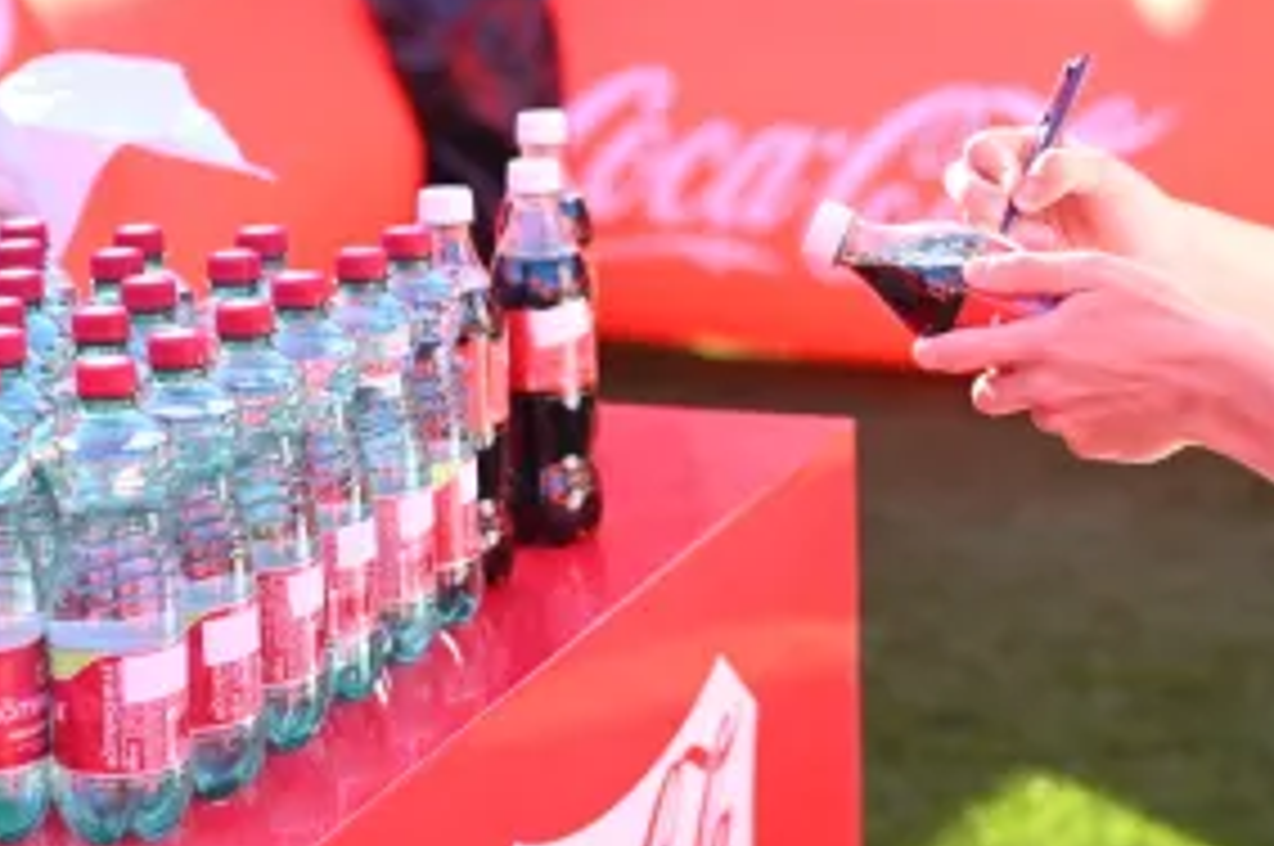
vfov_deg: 14.3
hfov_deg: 21.7
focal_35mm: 94
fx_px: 3323
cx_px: 576
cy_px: 22
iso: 160
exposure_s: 1/640
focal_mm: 35
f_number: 2.2
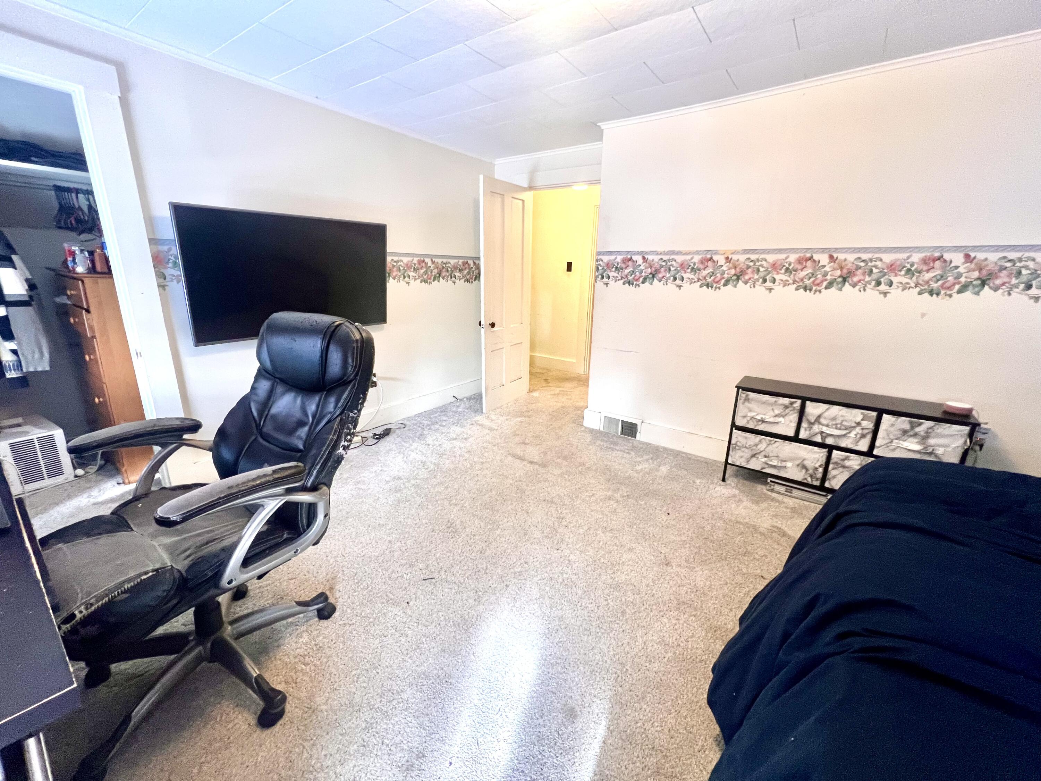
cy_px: 390
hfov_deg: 106.2
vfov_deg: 89.9
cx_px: 520
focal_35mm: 13
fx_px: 391
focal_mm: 1.57
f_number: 1.8
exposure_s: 1/60
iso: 250
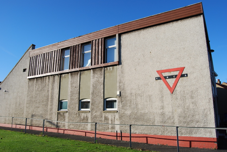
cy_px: 76
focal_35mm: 27
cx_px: 114
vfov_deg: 48.1
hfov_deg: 67.3
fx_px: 171
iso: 100
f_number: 8
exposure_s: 1/250
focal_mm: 18
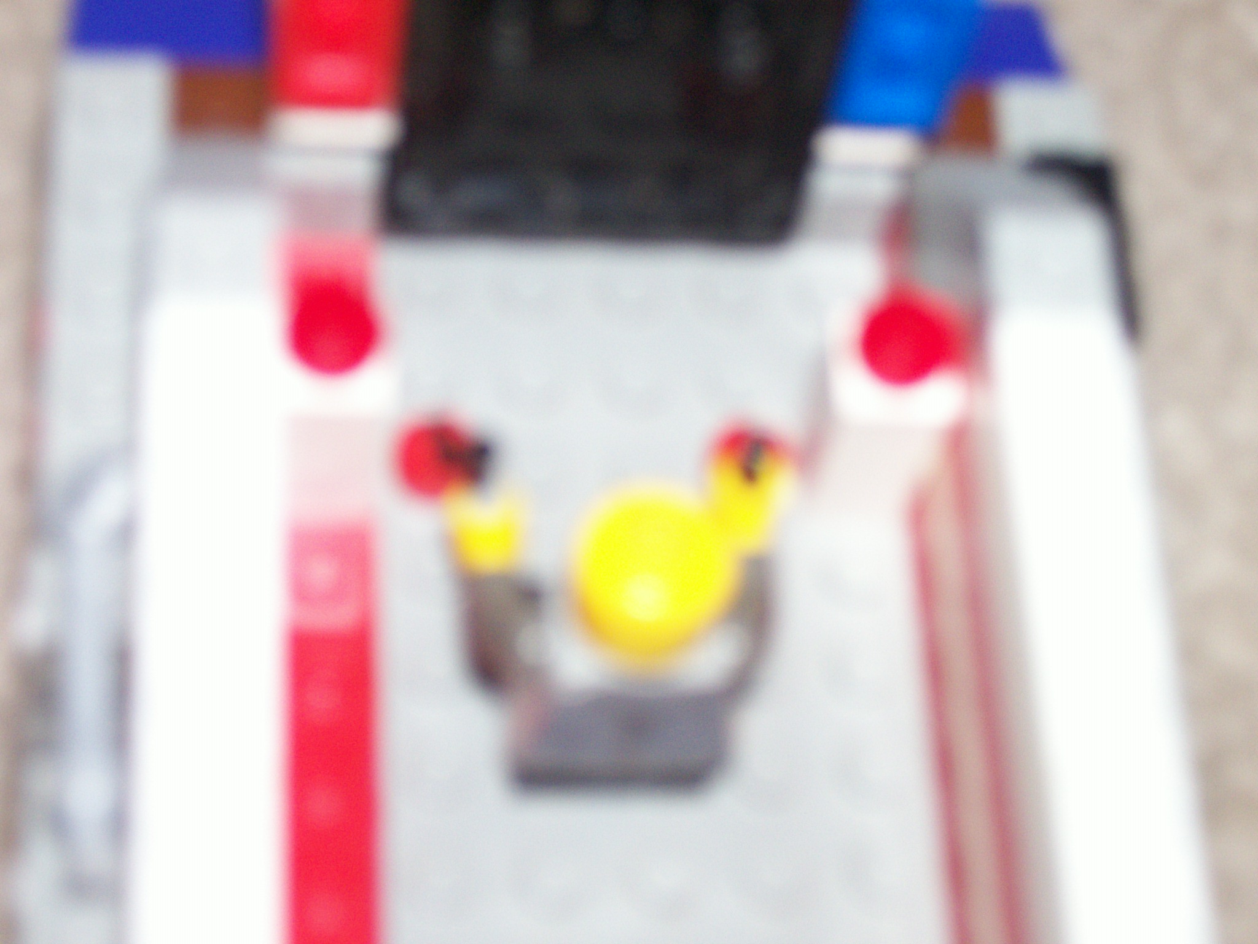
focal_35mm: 82
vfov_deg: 18.0
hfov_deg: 23.8
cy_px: 472
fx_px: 2980
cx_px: 629
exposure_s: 1/147
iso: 140
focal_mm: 13.5
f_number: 4
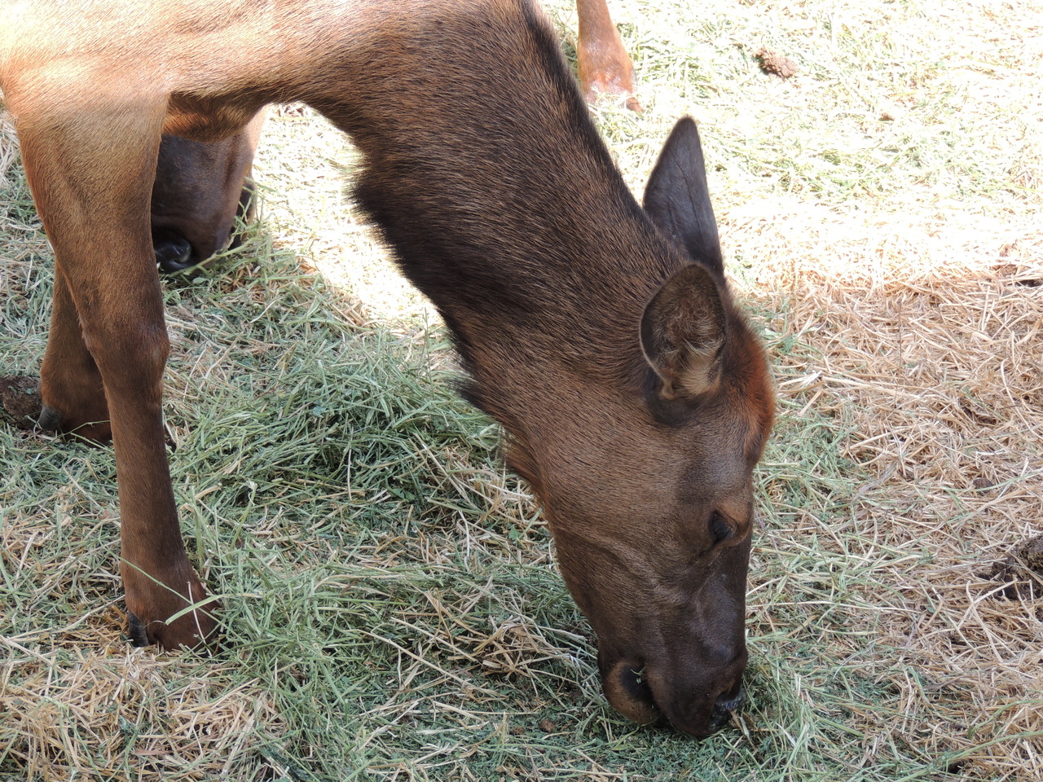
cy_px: 391
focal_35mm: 155
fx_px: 4670
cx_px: 522
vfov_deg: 9.6
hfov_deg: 12.7
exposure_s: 1/125
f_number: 4.4
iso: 100
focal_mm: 27.6
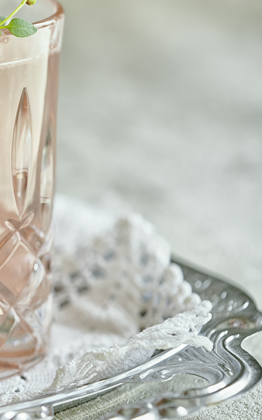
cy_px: 153
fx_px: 2136
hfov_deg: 6.9
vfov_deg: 11.2
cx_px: -155
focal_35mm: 187
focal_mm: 90
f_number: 4
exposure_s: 1/250
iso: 400
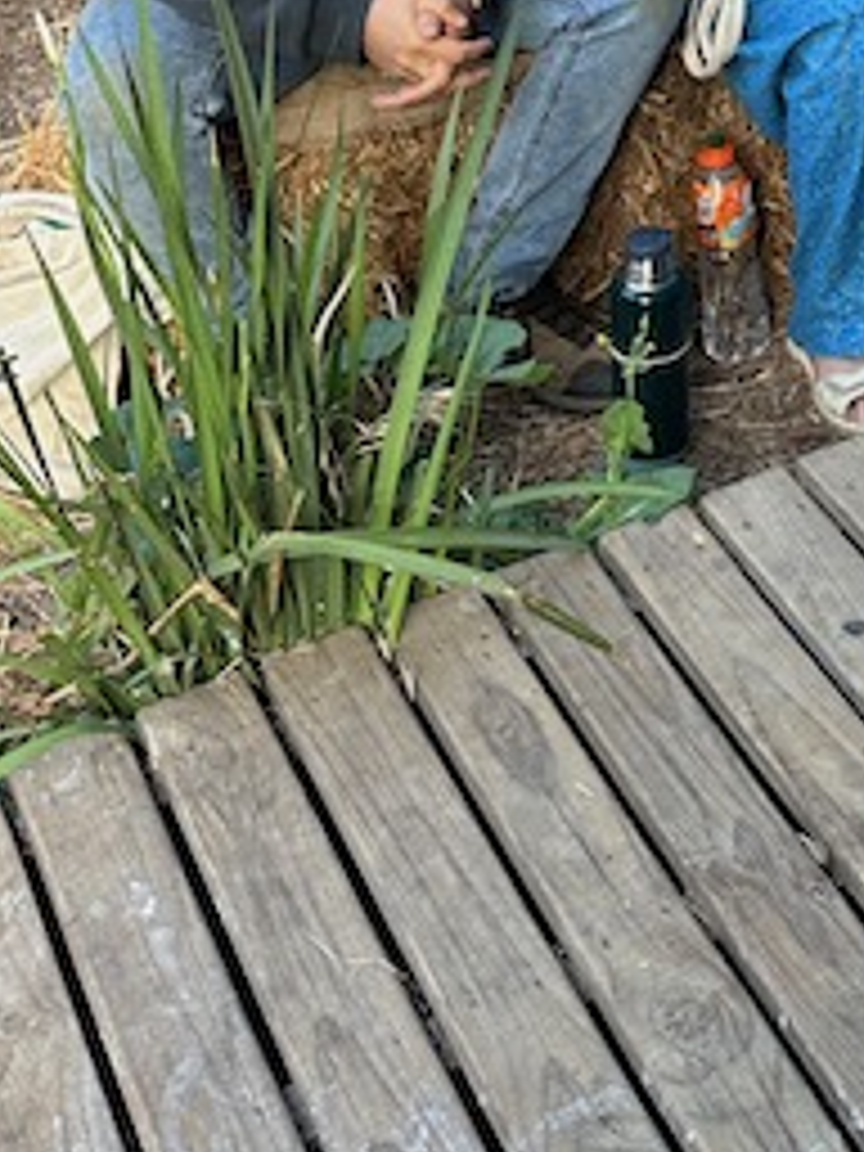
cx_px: 1058
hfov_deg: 18.5
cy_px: -472
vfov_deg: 22.3
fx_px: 2496
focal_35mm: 75
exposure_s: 1/178
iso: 80
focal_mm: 6.86
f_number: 1.78
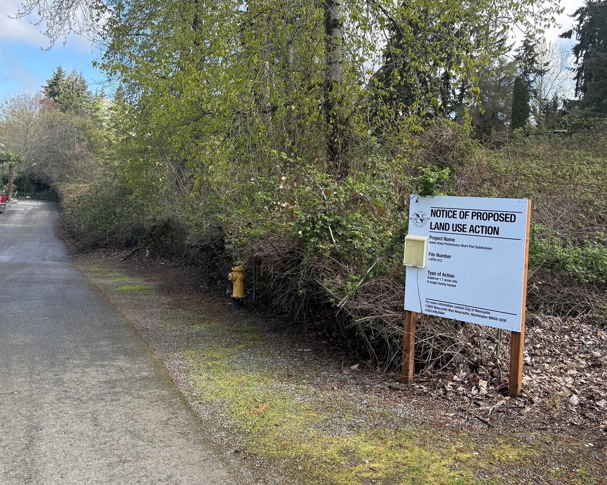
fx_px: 575
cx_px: 329
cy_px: 205
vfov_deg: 45.7
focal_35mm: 32
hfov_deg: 55.6
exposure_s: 1/1385
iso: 100
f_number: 1.78
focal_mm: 6.76
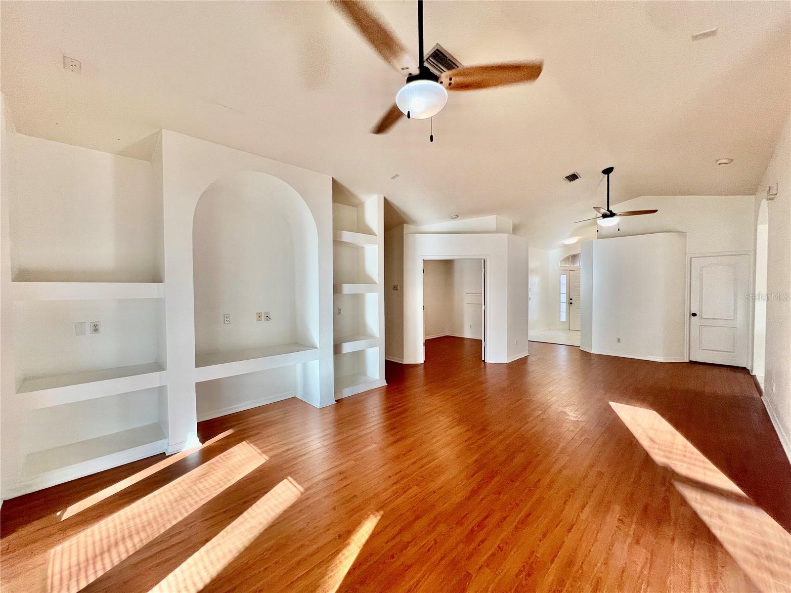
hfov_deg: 106.2
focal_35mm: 13
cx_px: 396
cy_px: 296
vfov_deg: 89.9
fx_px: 297
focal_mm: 1.57
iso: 125
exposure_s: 1/120
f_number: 1.8
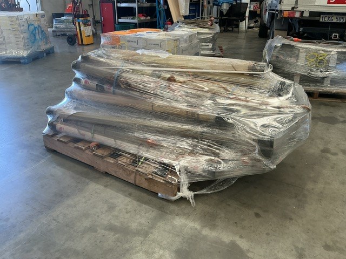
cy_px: 130
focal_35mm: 29
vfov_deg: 48.2
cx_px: 173
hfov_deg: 61.7
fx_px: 290
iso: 40
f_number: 1.8
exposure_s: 1/120
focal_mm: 3
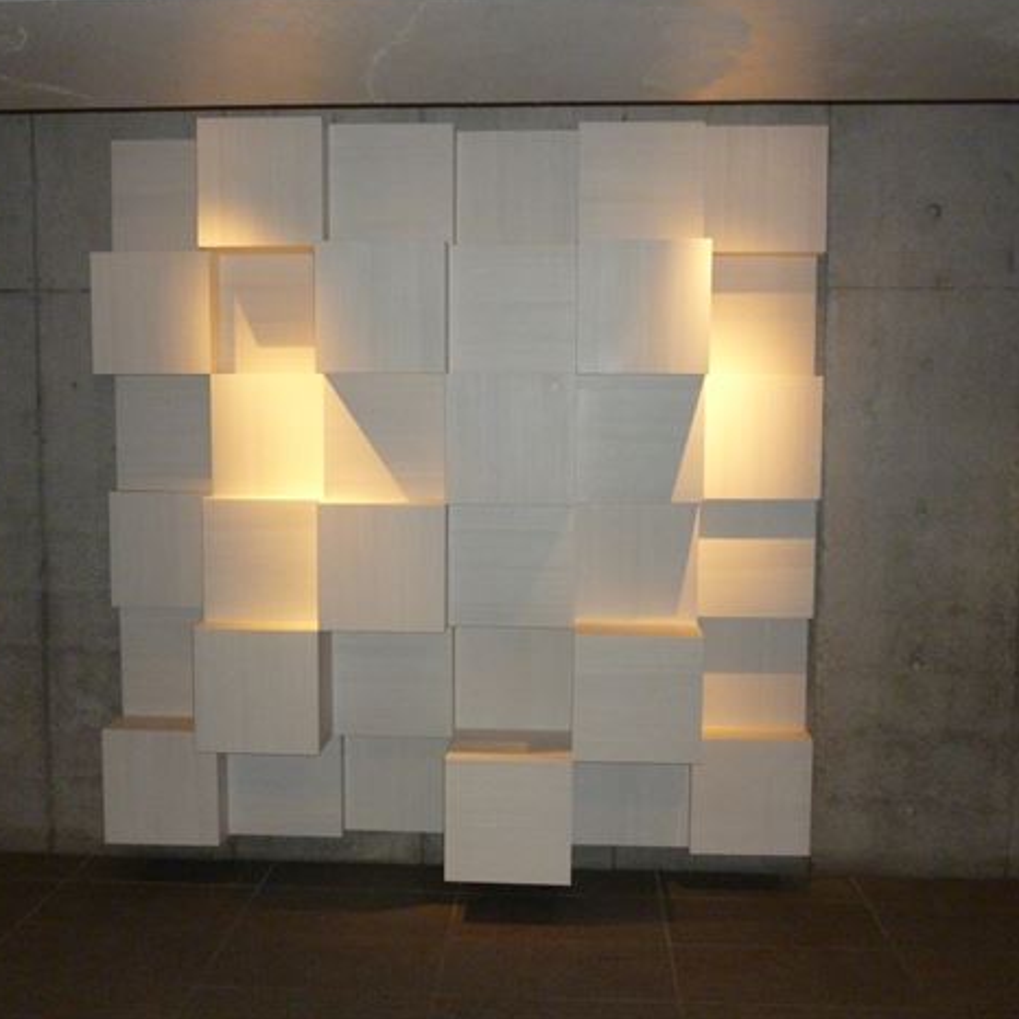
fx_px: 1132
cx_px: 496
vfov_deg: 48.4
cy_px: 496
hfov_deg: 48.4
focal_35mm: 34
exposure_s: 1/60
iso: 640
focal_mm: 5
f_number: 3.1
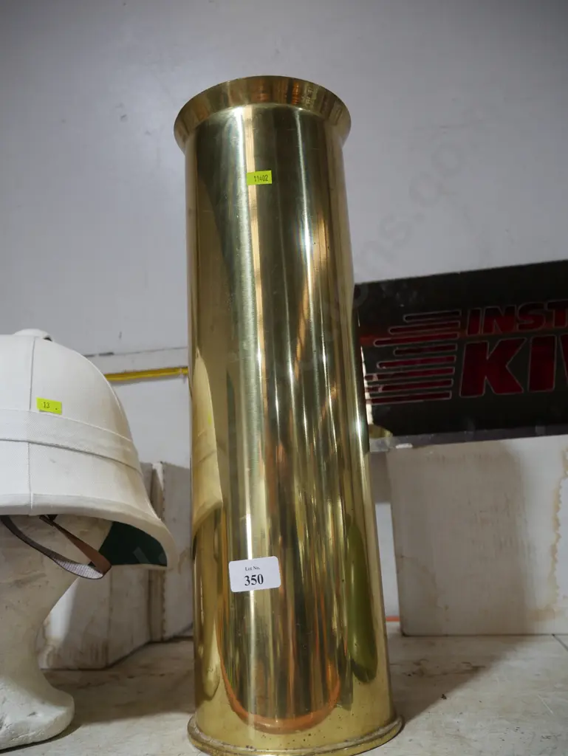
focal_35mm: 28
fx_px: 612
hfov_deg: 49.8
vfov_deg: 63.4
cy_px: 378
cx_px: 284
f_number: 3.5
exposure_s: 1/60
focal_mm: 14
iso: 250
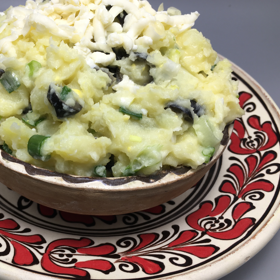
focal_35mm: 39
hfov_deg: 42.1
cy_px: 145
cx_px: 86
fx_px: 357
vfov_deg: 42.8
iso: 25
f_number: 2.2
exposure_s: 1/126
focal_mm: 4.15
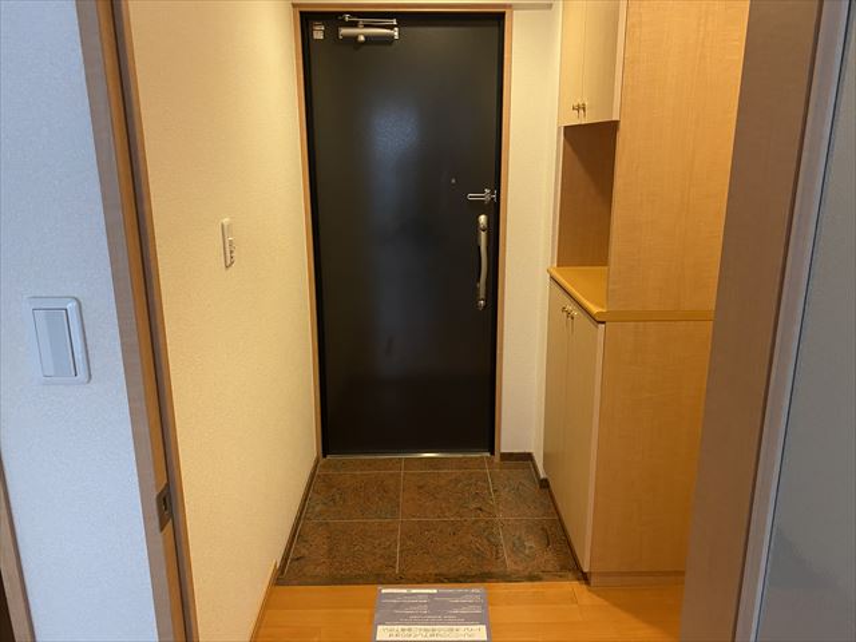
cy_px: 321
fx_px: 643
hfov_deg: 67.3
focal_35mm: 26
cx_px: 428
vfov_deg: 53.1
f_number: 1.8
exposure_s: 1/50
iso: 320
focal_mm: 4.25
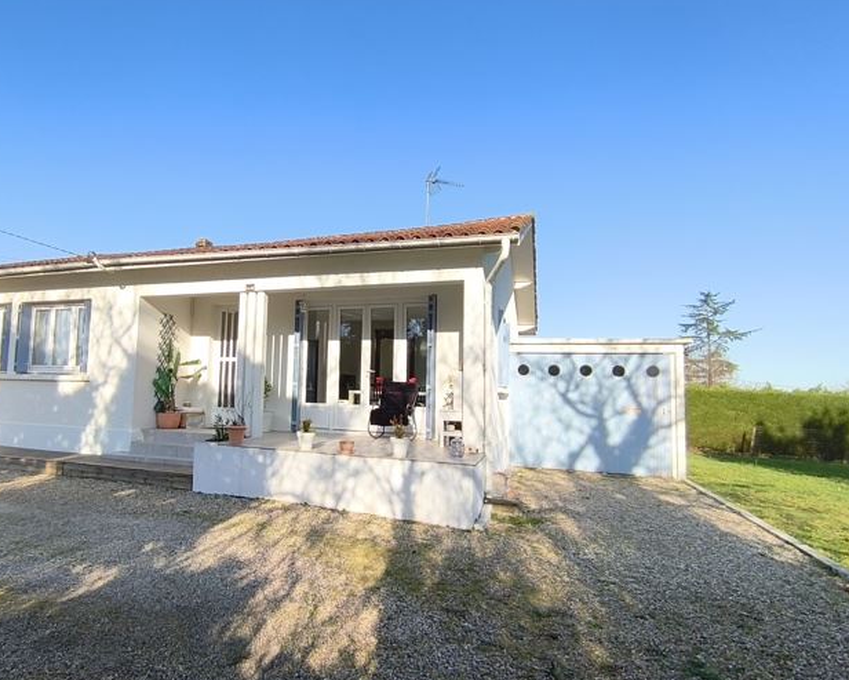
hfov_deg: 82.1
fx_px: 477
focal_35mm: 19
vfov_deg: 70.8
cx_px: 332
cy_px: 353
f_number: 2.2
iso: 50
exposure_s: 1/1120
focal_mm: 1.65
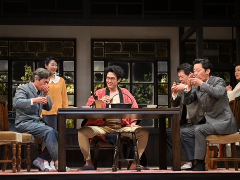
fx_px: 693
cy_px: 90
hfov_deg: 19.6
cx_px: 115
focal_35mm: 100
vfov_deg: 14.8
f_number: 2.8
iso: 2500
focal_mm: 92
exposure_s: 1/400
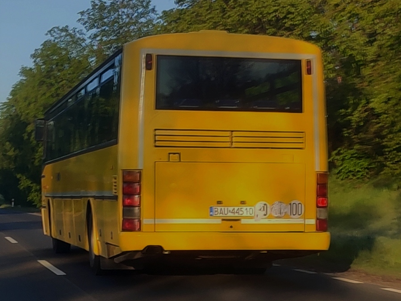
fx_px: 278
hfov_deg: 71.6
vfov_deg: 56.8
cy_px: 150
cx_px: 200
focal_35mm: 24
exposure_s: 1/153
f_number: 1.89
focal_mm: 5.89
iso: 50
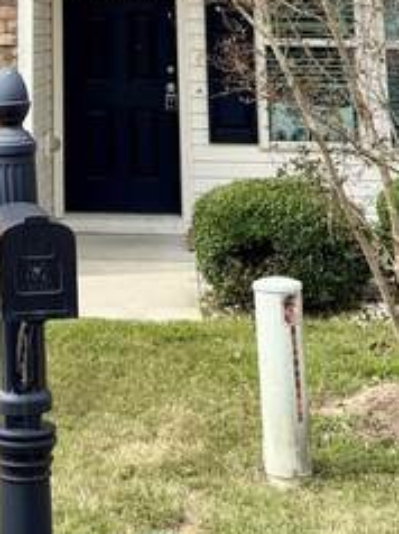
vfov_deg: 17.8
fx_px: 1493
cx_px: -2
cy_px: -303
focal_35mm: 97
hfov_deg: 15.0
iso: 100
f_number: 1.78
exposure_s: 1/2525
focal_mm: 6.76
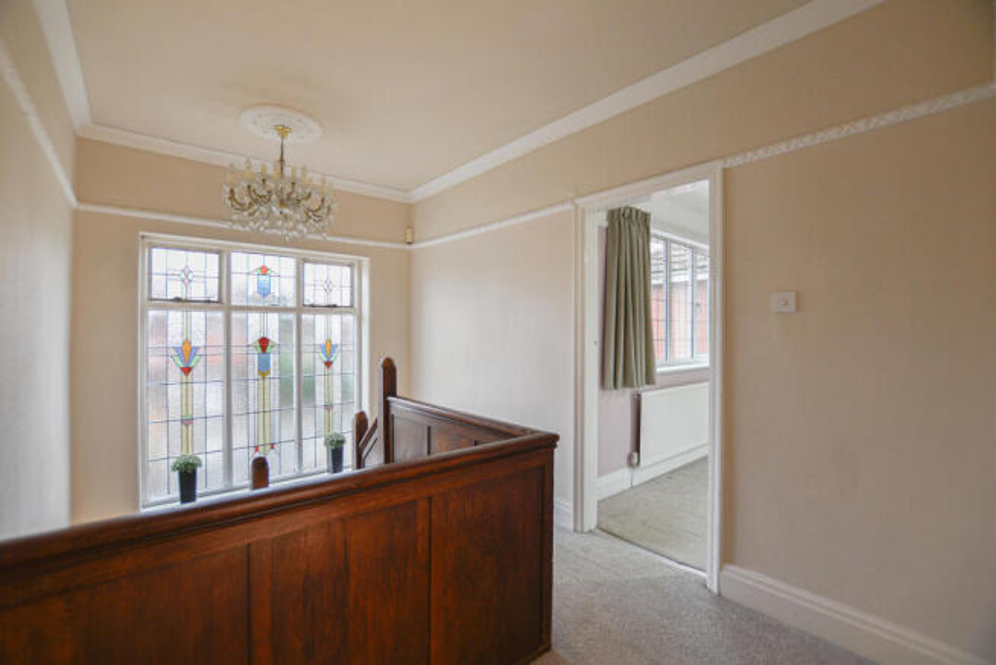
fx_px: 415
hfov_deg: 100.4
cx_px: 498
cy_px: 332
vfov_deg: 77.4
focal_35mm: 15
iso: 160
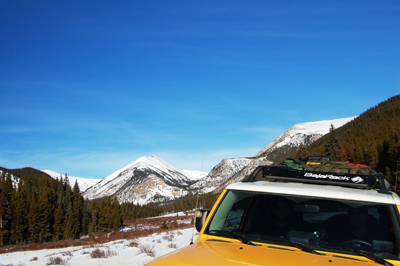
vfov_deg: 34.2
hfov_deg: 49.6
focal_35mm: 39
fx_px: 433
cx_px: 200
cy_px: 133
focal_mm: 26
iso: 200
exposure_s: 1/320
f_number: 9
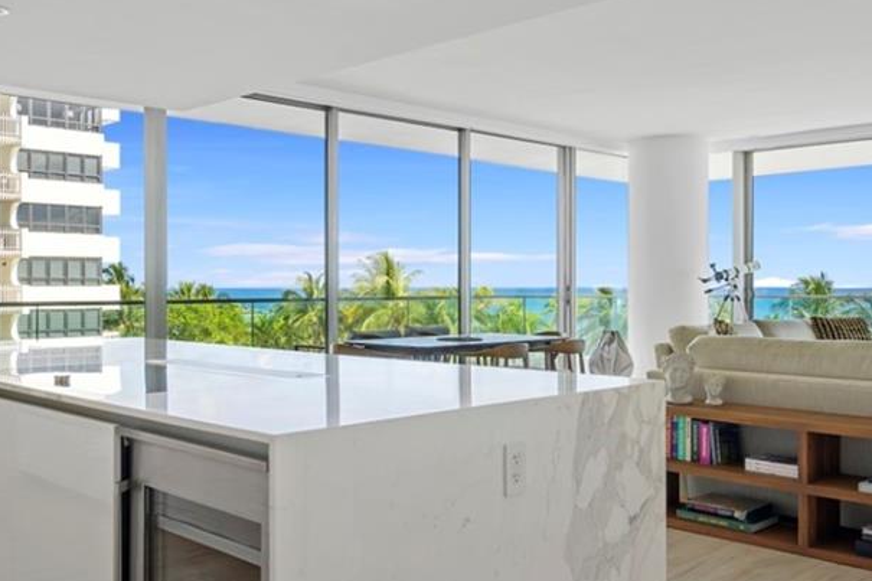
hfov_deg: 51.7
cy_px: 298
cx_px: 365
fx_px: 896
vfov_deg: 35.9
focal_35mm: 37
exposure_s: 1/8
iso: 100
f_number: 9
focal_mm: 14
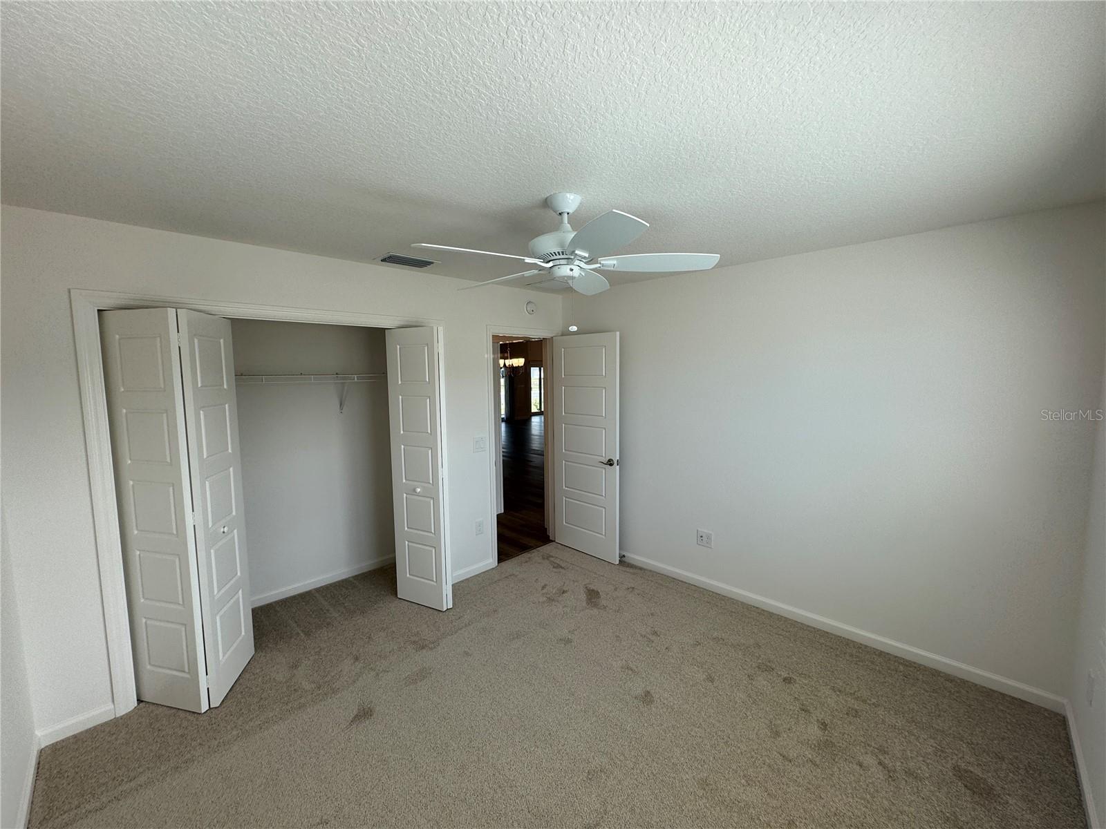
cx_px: 553
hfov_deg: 102.1
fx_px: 447
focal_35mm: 14
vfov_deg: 85.7
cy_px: 414
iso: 40
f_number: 2.2
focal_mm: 2.22
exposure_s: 1/160
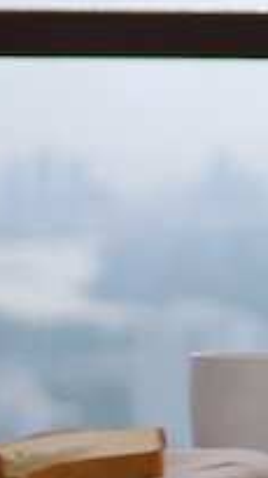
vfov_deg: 7.7
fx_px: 3494
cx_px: 592
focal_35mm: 276
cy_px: -117
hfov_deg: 4.3
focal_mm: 45
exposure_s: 1/2500
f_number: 1.8
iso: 100
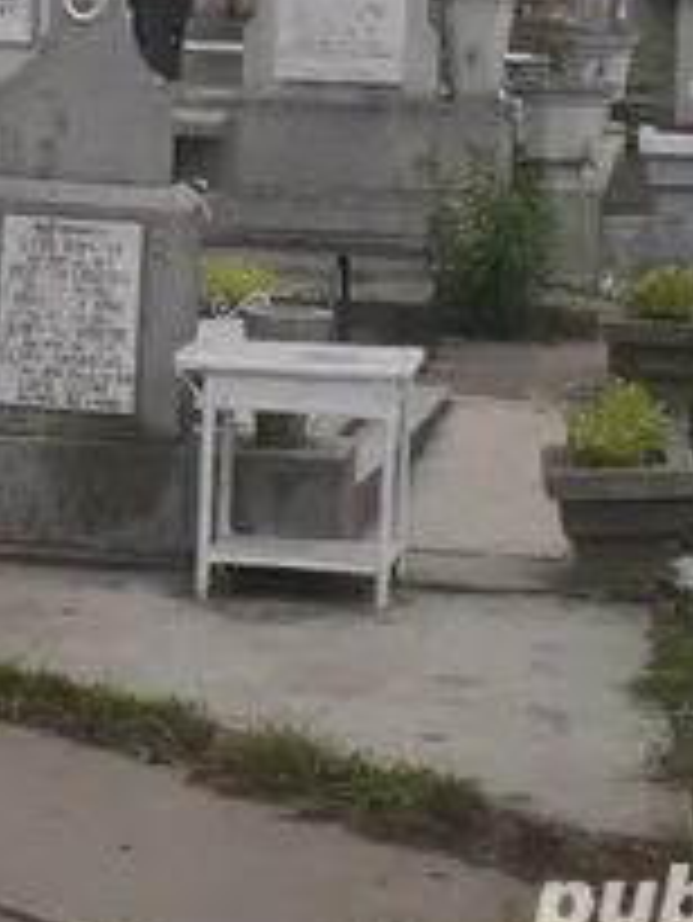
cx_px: 68
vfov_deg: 13.0
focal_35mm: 146
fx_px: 3893
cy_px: -360
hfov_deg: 10.1
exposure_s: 1/640
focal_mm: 7
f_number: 2.9
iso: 100
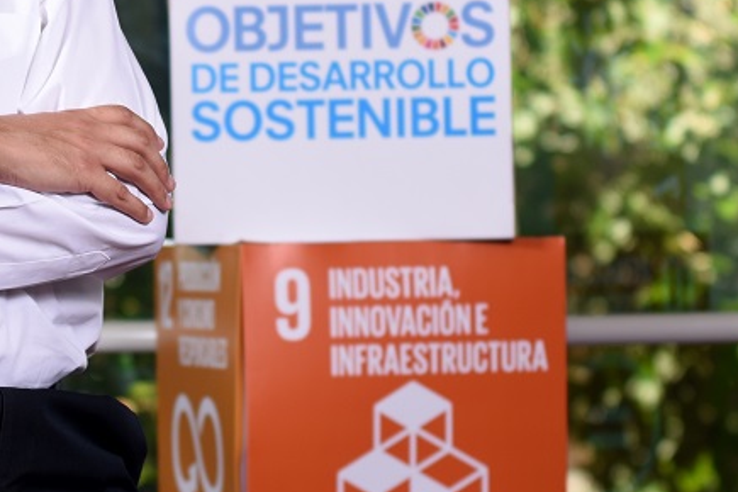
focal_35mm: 244
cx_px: 95
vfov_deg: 5.6
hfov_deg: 8.4
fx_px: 5002
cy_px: -52
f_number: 3.5
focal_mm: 70
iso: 100
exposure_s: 1/160
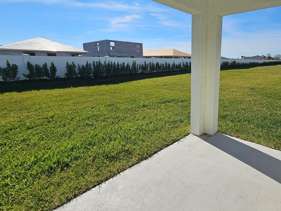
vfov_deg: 71.3
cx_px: 186
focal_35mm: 18
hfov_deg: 84.9
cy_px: 93
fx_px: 146
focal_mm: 2.2
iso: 50
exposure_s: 1/4873
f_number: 2.2
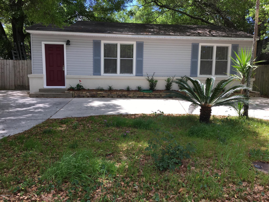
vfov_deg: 48.2
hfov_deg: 61.7
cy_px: 101
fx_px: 225
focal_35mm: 29
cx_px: 134
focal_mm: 4.15
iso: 25
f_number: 2.2
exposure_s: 1/523
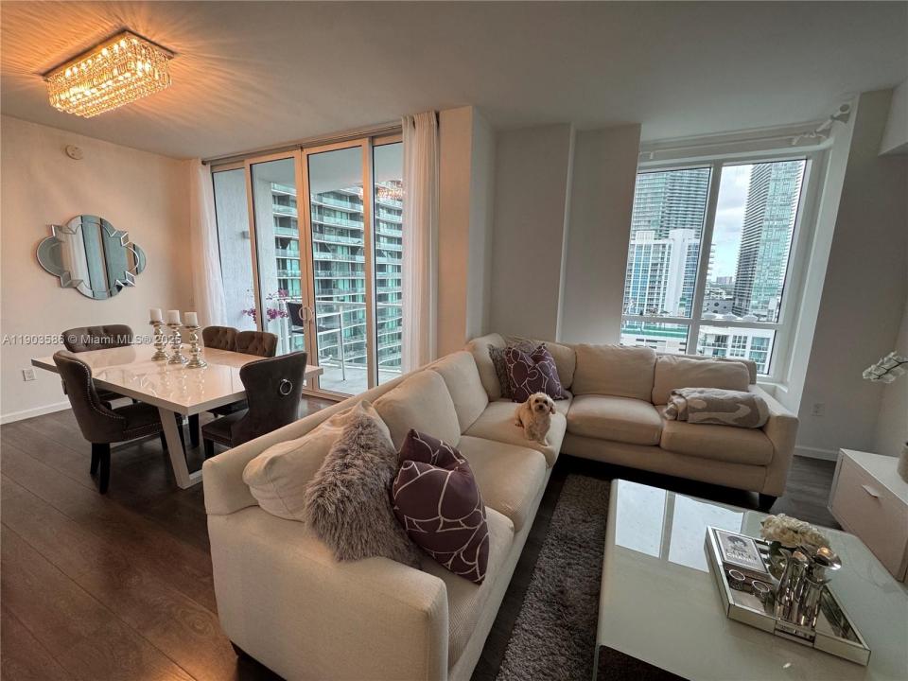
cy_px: 340
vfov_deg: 85.7
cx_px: 454
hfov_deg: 102.1
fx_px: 367
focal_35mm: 14
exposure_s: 1/120
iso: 160
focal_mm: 2.22
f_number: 2.2
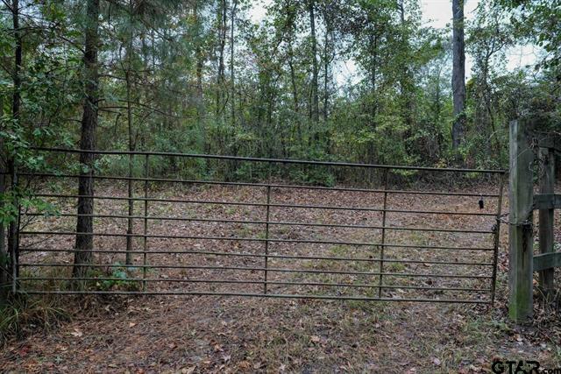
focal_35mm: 24
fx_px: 374
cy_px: 187
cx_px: 280
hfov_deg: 73.7
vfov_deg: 53.2
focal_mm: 24
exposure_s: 1/20
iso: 200
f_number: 9
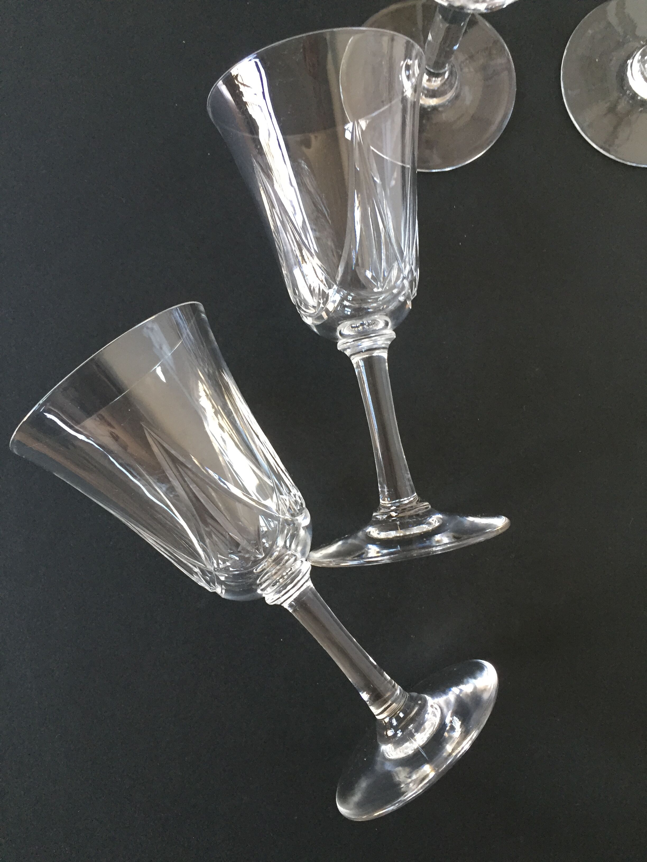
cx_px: 324
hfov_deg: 48.2
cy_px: 431
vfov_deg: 61.7
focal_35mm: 29
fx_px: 723
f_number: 2.2
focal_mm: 4.15
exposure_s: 1/33
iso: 160
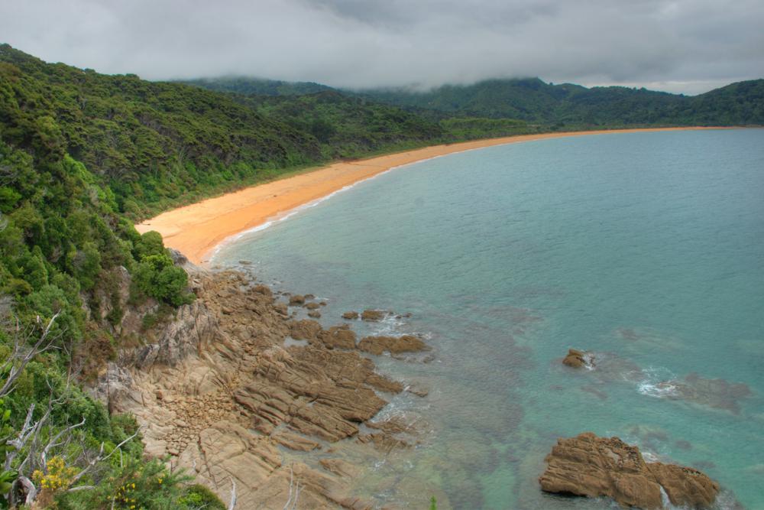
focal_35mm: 27
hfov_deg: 67.4
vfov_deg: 47.9
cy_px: 255
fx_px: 573
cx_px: 382
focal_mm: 18
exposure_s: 1/30
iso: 110
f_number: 9
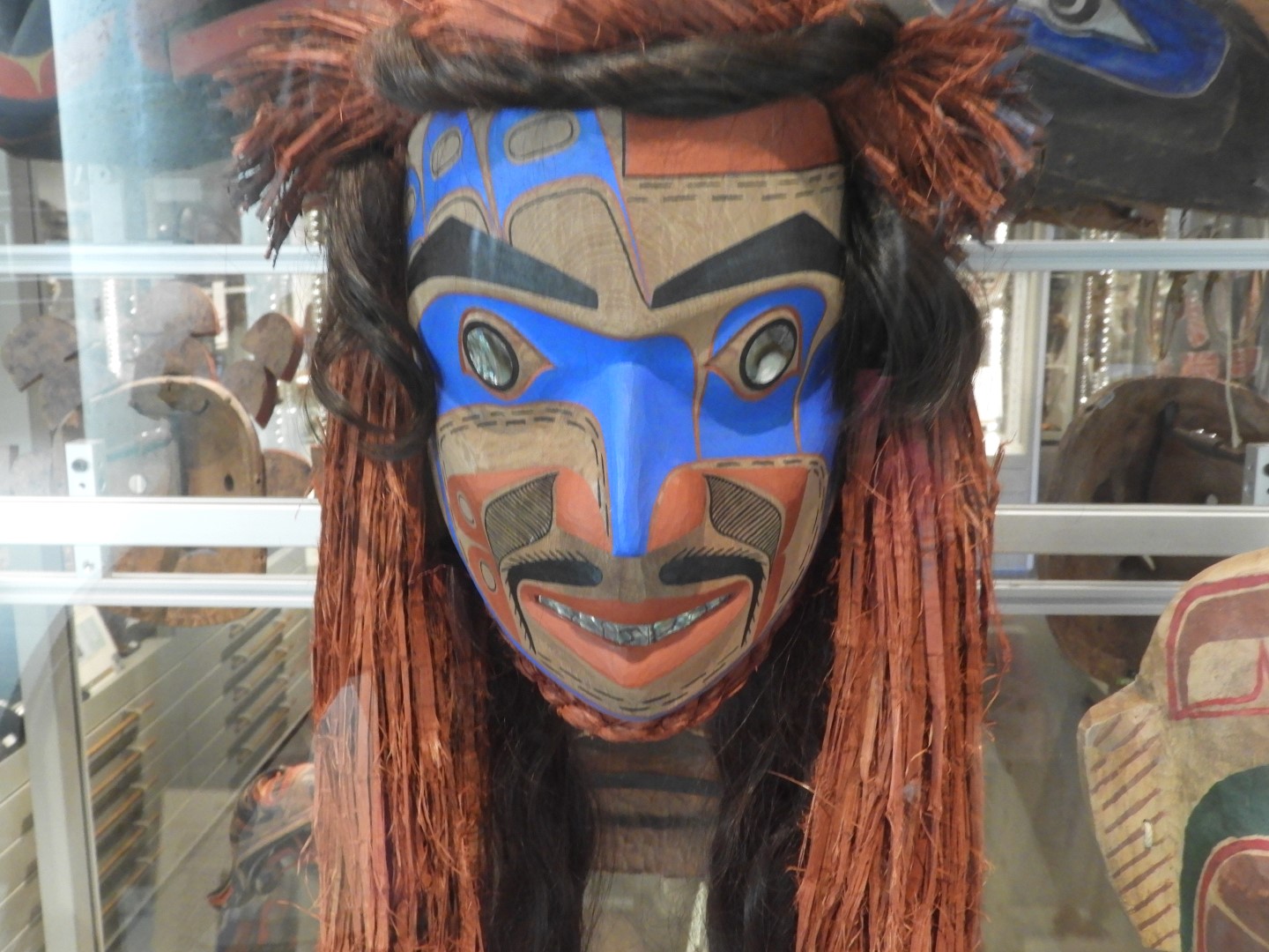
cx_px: 634
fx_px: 1210
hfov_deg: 55.4
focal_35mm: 33
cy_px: 476
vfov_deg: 42.9
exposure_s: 1/5
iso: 800
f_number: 3.6
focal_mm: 5.9
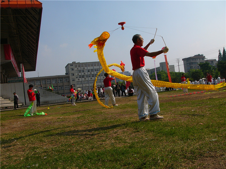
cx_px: 113
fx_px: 254
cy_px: 84
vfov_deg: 36.8
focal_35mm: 39
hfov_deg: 47.9
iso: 50
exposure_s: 1/1000
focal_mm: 6.5
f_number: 4.6
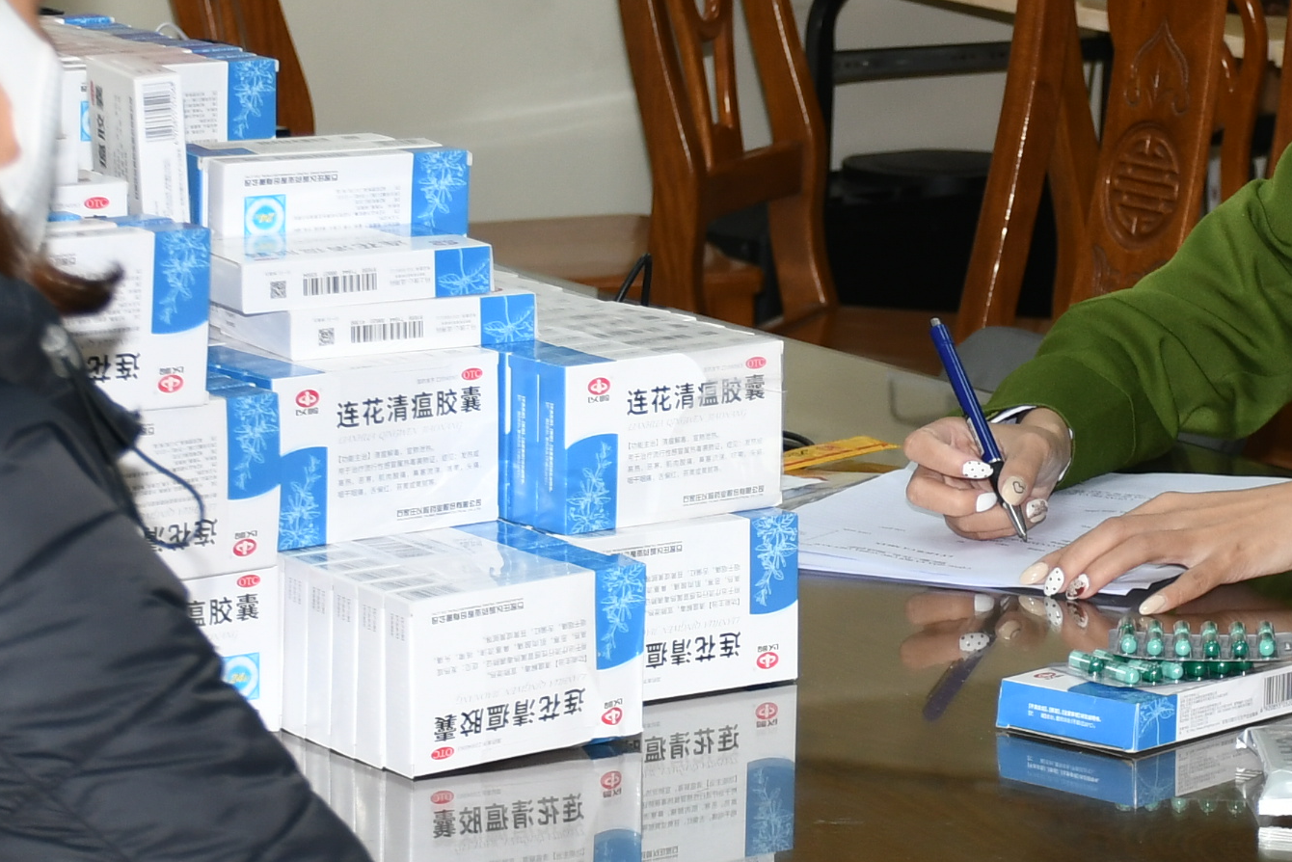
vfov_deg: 8.4
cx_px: 973
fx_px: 5871
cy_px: 230
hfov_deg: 12.5
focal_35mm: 164
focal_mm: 35
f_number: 4.5
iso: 400
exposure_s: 1/200
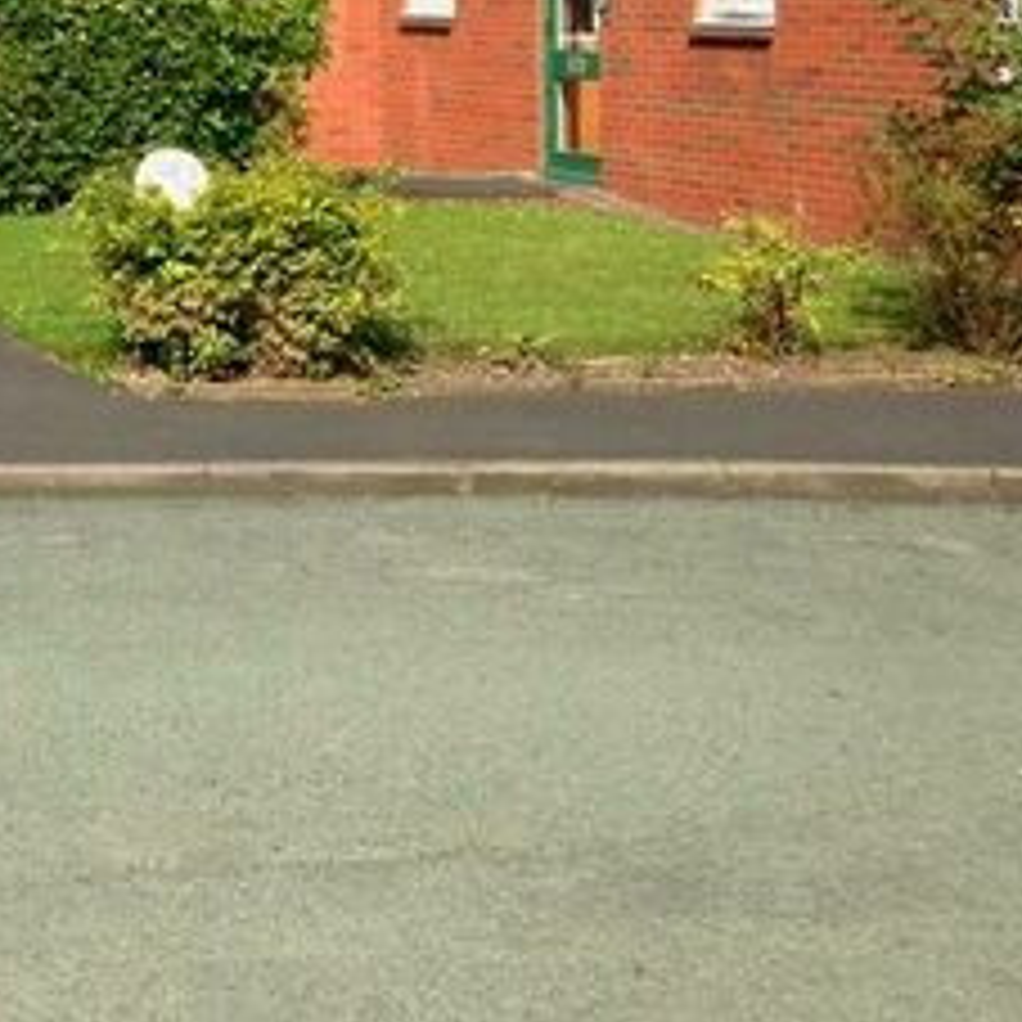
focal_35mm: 90
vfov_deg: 18.7
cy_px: -25
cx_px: -351
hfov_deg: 17.9
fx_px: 3006
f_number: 2.4
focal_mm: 4.12
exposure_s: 1/985
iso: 50
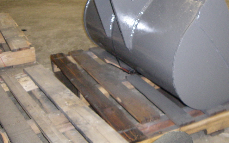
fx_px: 356
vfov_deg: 22.4
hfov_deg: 35.4
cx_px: 152
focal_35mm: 57
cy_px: 28
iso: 400
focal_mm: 6.2
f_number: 2.7
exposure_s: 1/50
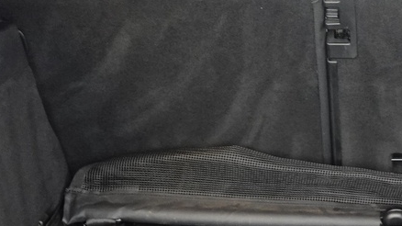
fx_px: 991
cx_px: 385
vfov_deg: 12.9
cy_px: 211
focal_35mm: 93
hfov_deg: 22.2
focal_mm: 9.4
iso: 800
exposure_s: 1/20
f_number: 1.8
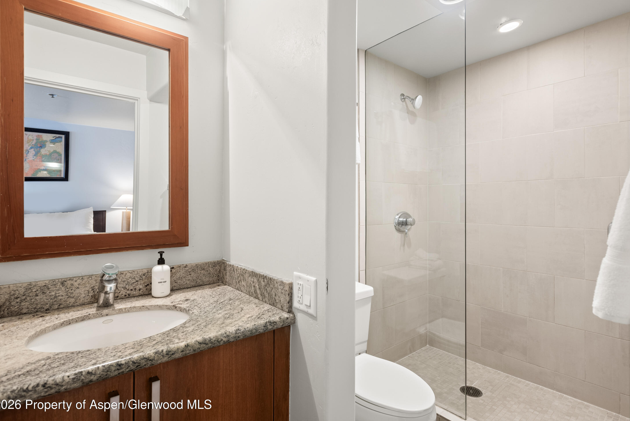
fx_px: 350
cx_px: 315
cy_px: 203
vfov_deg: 62.0
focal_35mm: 20
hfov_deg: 84.0
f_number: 7.1
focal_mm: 19
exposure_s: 1/3
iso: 400
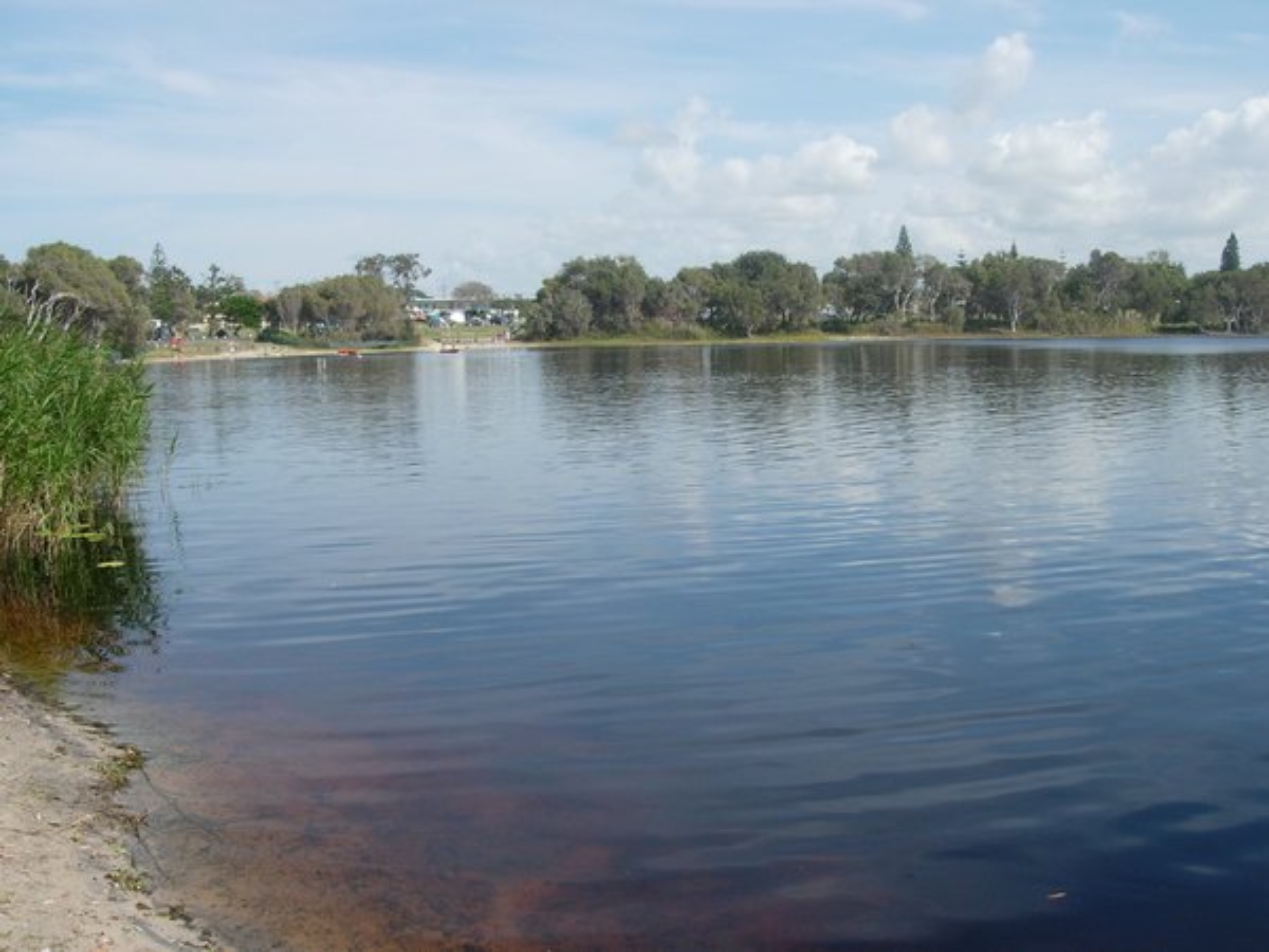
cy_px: 476
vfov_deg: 37.7
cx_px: 634
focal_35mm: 38
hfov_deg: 49.0
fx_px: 1393
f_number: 4.8
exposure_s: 1/703
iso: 79
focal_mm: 7.8
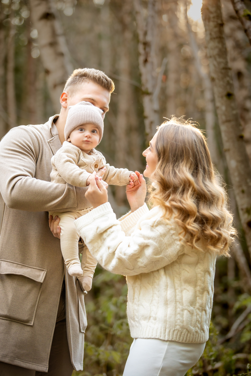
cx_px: 126
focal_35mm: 115
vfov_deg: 17.8
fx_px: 1203
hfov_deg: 11.9
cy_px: 188
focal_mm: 115
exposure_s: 1/250
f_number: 2.8
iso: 800
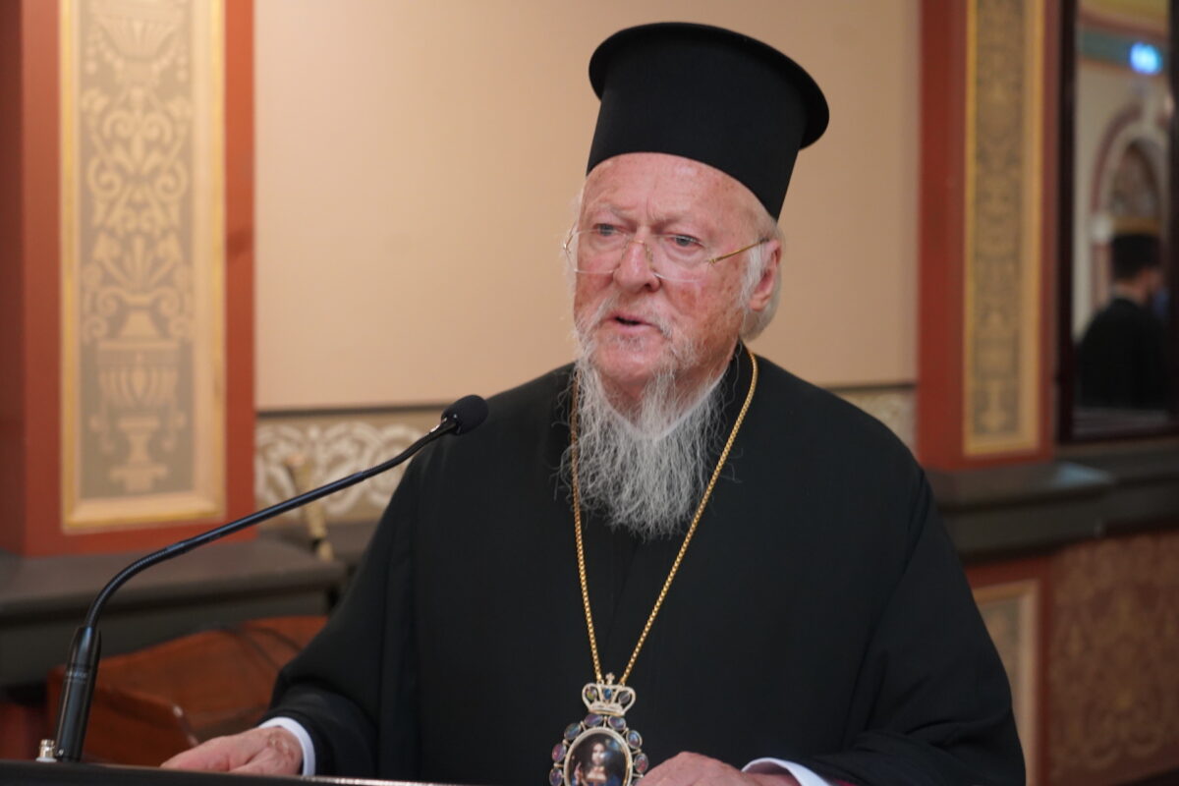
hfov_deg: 34.5
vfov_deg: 23.4
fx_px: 1899
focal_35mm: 58
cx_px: 590
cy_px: 393
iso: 3200
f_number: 4
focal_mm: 58
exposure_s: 1/60
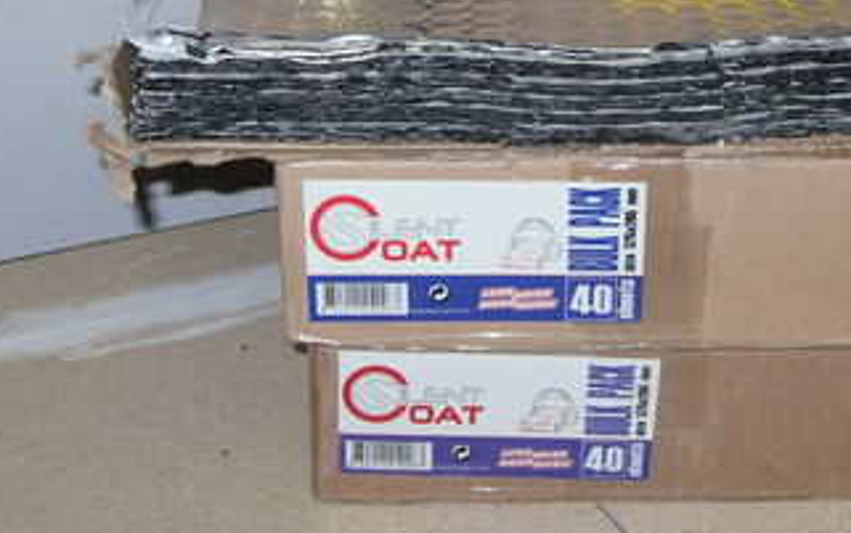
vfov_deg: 17.6
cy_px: 170
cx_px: 554
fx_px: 1717
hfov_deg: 27.7
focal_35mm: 74
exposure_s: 1/45
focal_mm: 6.3
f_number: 3.5
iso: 80
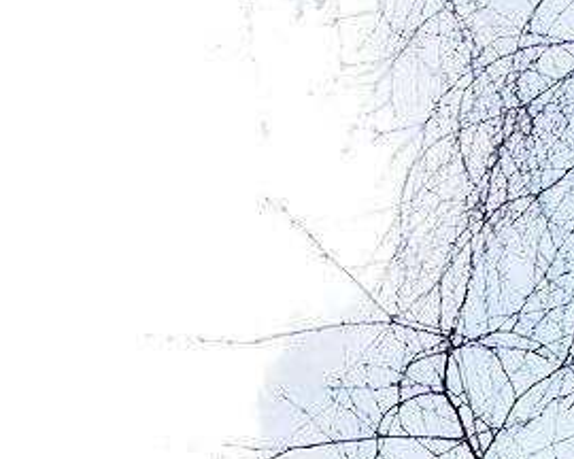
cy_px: 1677
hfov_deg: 6.9
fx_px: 4471
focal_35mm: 263
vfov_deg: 5.3
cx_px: -867
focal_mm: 21
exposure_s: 1/60
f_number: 8
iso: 400
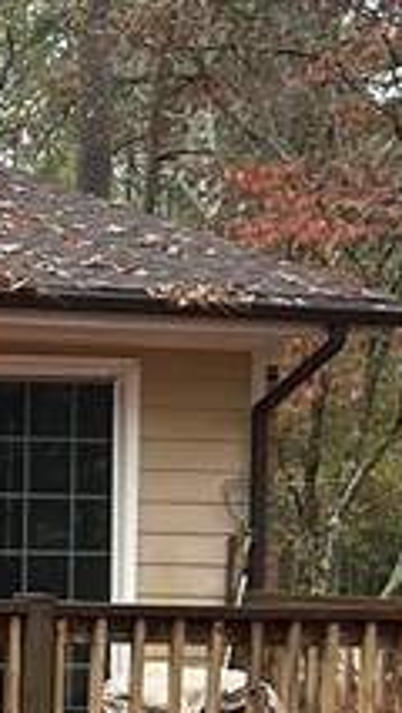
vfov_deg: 15.6
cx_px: -794
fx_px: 2574
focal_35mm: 136
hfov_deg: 7.8
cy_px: 623
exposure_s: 1/62
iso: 125
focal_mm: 5.7
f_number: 1.5
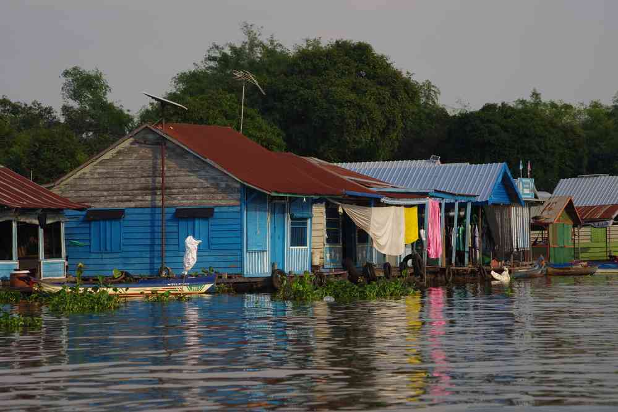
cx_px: 309
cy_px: 206
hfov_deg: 11.4
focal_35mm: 180
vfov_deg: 7.6
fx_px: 3090
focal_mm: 120
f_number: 7.1
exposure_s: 1/200
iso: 200
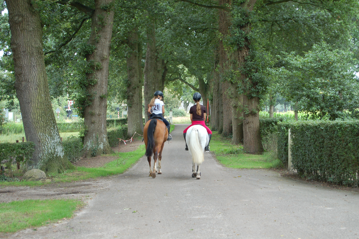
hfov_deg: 24.6
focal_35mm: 82
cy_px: 120
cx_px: 180
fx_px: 822
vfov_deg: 16.5
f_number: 5.6
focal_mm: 55
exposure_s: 1/60
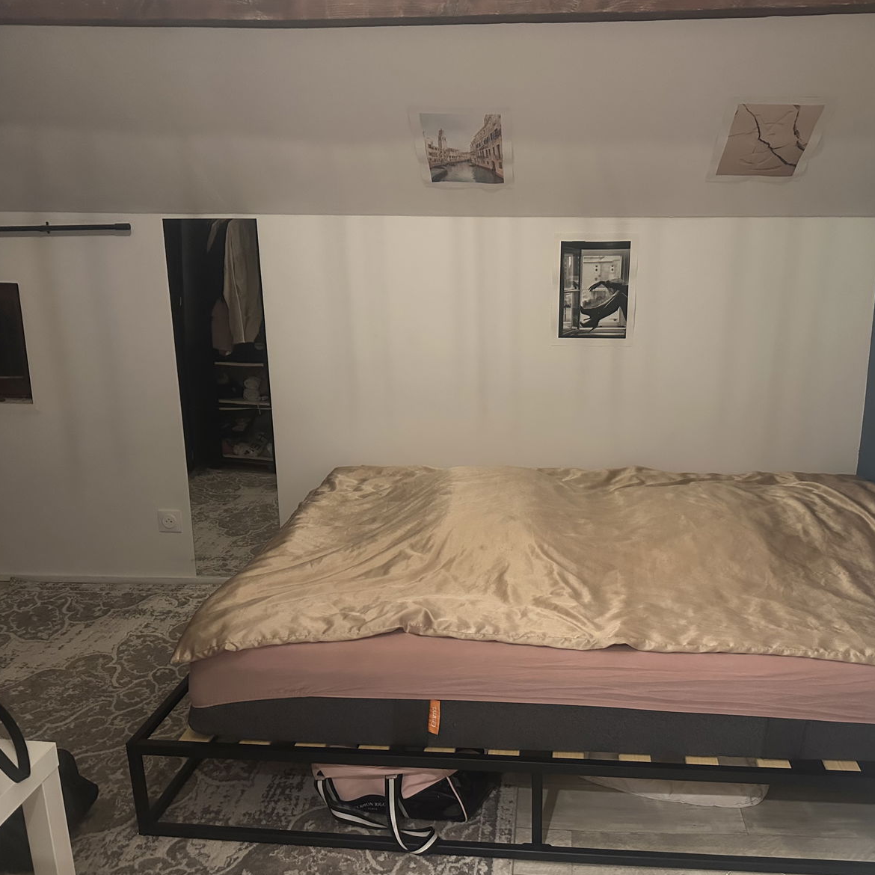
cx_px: 506
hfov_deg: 55.4
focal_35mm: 29
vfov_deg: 55.6
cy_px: 440
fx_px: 829
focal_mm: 6.86
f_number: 1.78
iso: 640
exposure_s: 1/33
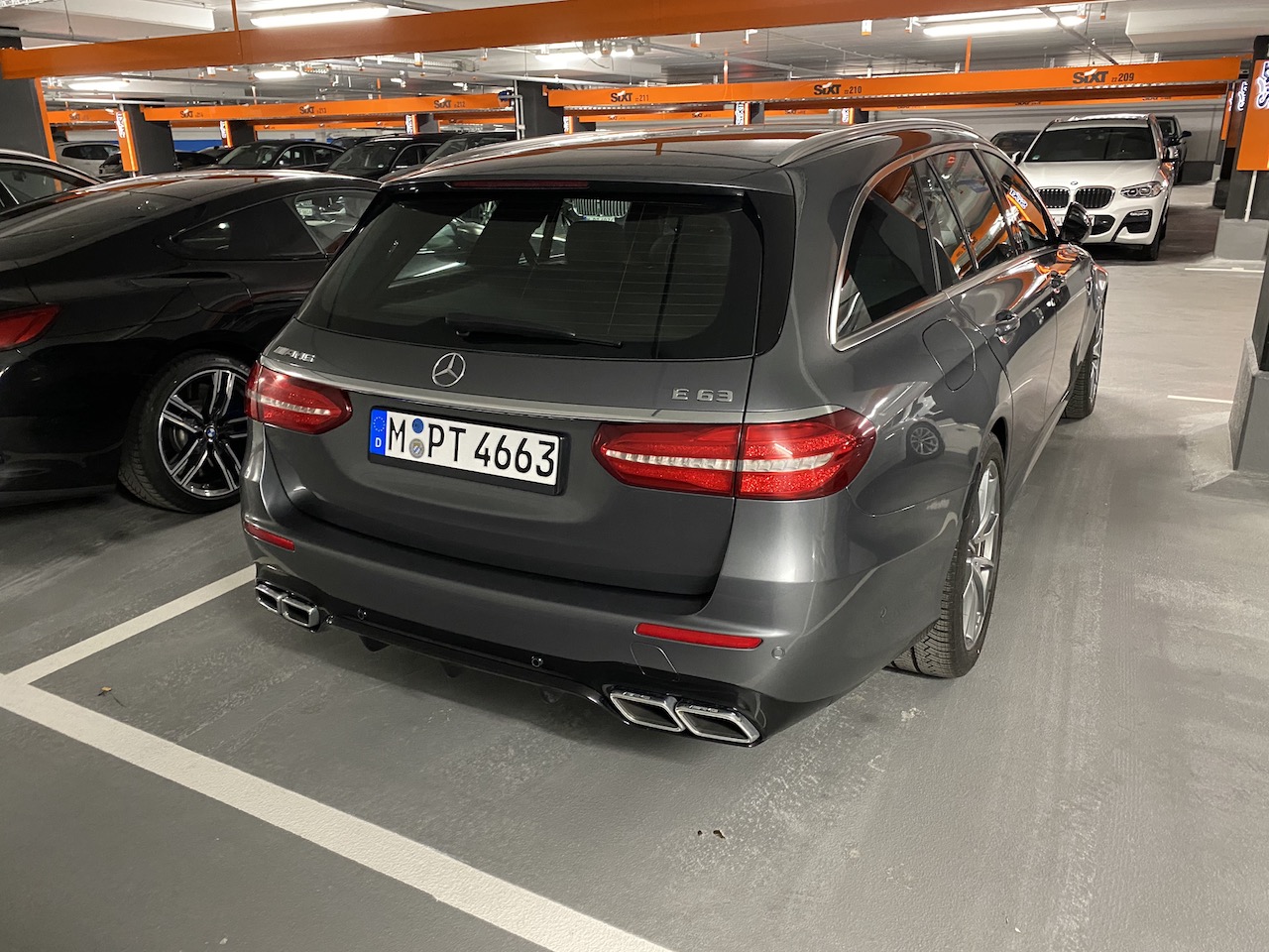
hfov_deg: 67.3
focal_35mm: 26
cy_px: 476
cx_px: 634
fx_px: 953
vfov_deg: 53.1
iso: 500
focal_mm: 4.25
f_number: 1.8
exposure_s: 1/25
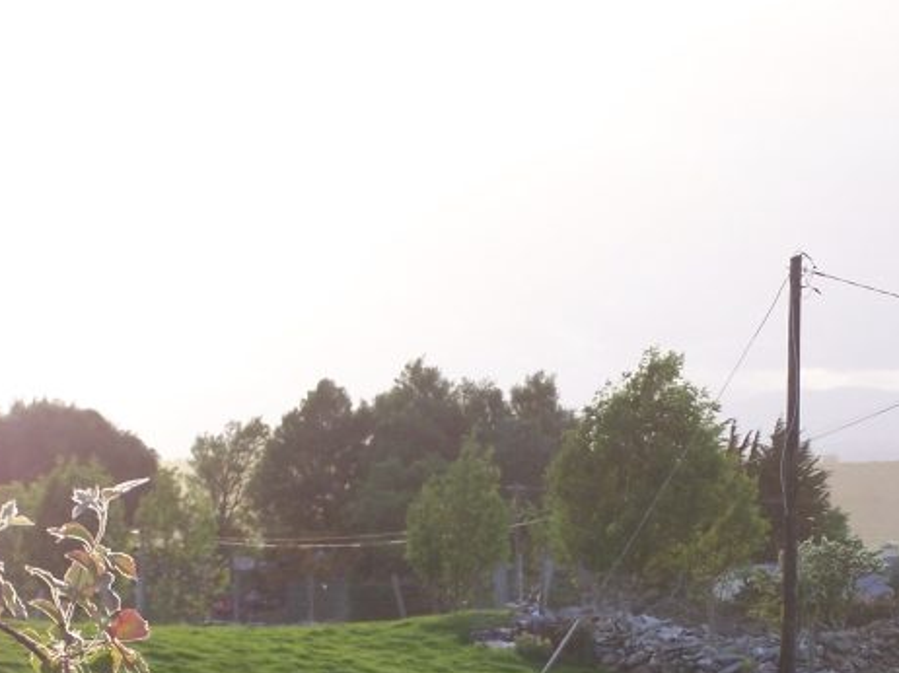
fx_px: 4335
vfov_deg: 8.9
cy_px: 586
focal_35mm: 167
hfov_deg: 11.8
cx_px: 823
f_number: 3.2
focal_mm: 13.7
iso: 64
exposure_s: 1/125
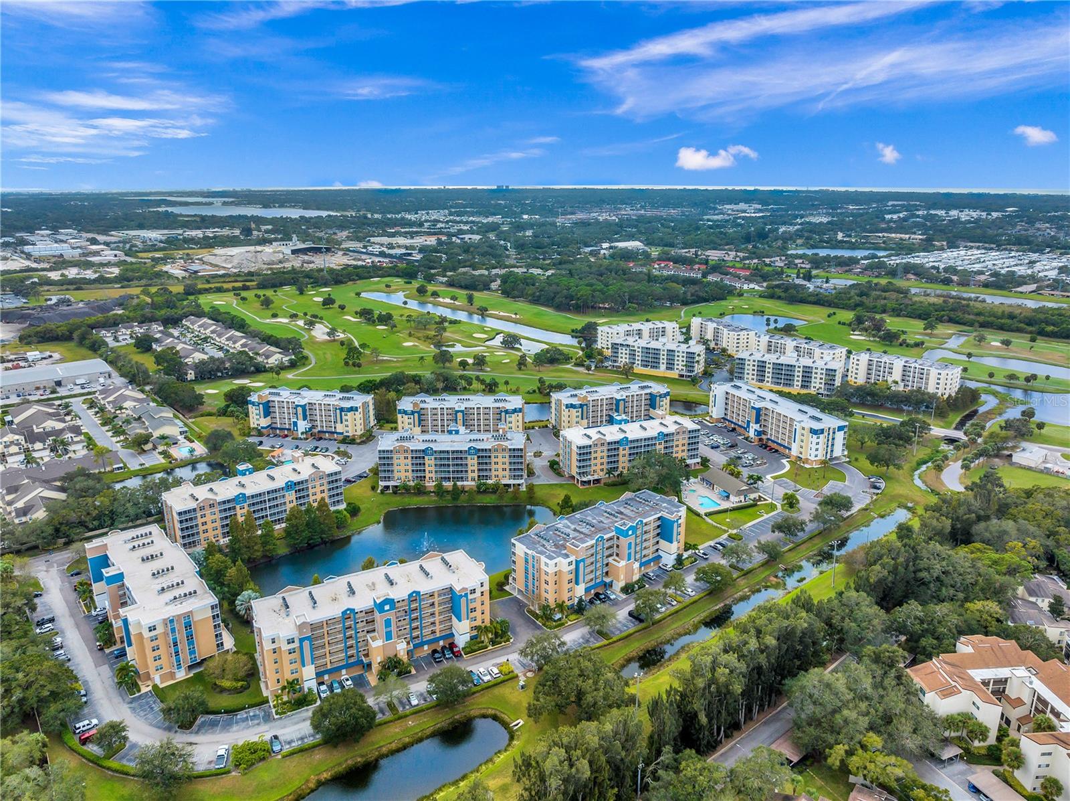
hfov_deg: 71.6
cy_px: 400
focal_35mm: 24
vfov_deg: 56.7
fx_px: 741
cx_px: 535
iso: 100
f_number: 5.6
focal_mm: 12.29
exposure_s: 1/50
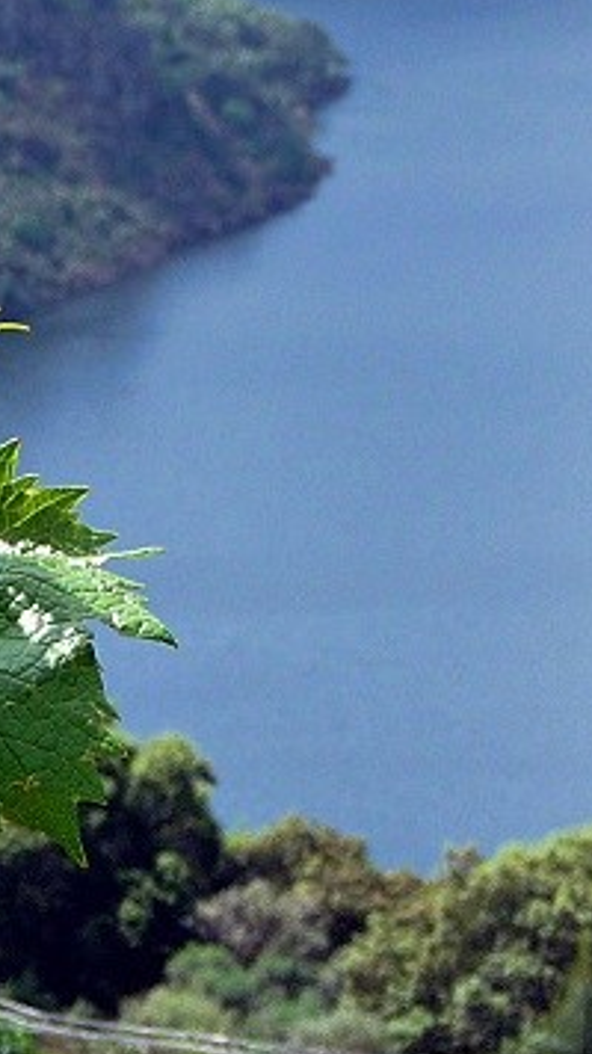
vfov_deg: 10.2
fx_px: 5866
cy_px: 161
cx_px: 403
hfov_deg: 5.8
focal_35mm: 210
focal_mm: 11.3
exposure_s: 1/320
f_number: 4.5
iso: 100
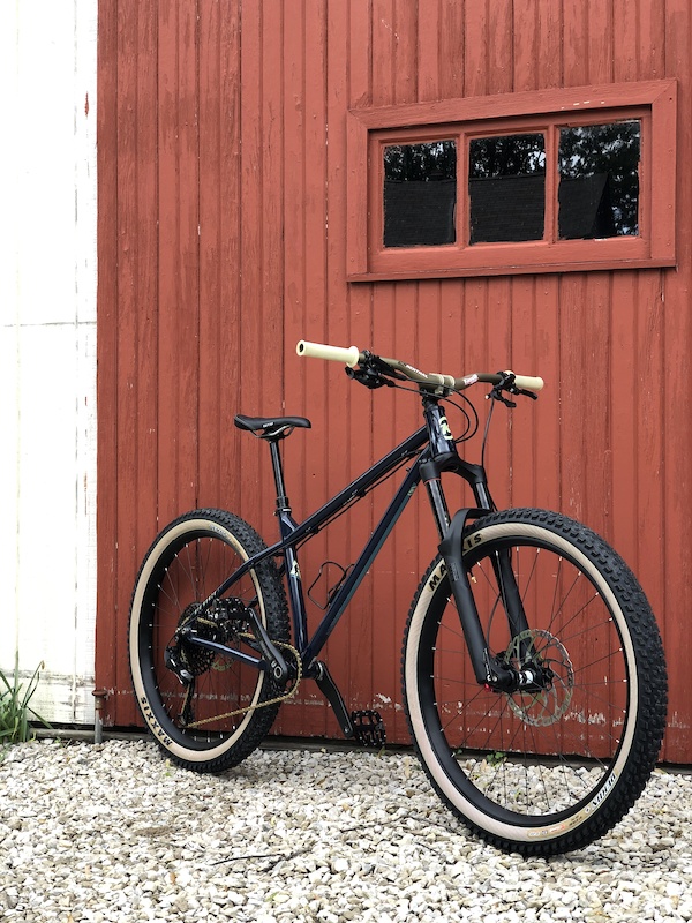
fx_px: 1386
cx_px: 346
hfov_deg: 28.0
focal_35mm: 52
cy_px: 462
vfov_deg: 36.8
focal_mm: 6
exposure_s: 1/60
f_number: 2.4
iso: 16
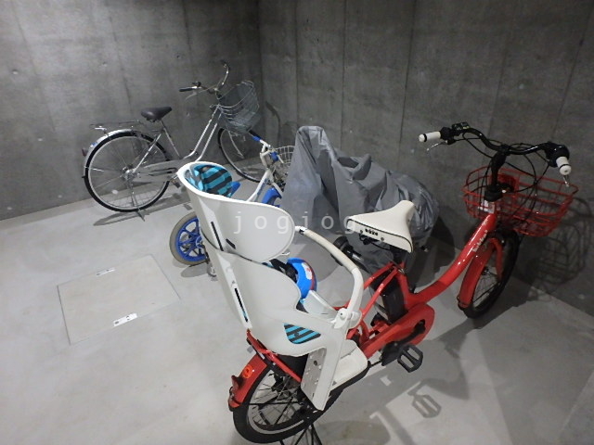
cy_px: 222
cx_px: 297
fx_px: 360
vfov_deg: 63.4
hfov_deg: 79.0
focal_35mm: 21
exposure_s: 1/25
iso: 800
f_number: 3.5
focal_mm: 3.7
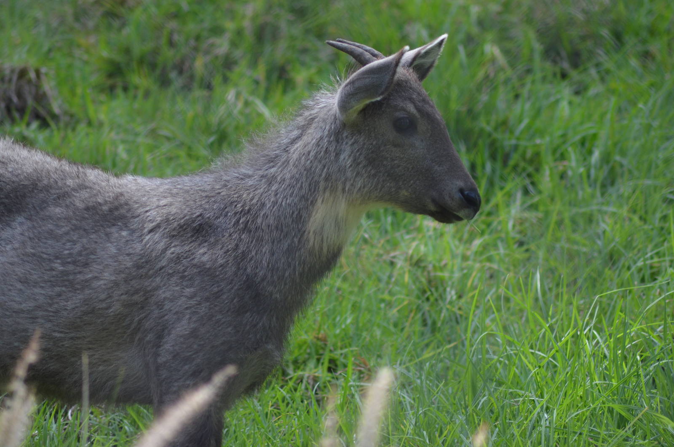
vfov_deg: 3.5
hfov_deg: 5.3
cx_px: 337
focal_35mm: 390
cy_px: 224
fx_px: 7287
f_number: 5
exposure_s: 1/1000
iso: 640
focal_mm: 260
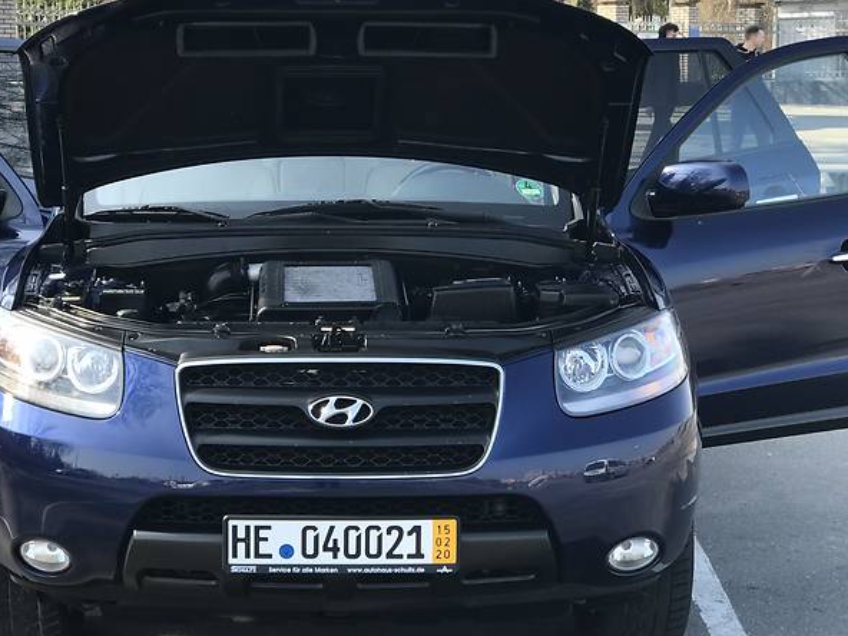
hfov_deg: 25.3
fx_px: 1886
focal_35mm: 77
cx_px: 322
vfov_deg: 19.1
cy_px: 289
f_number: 2.8
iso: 20
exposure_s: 1/184
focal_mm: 6.6
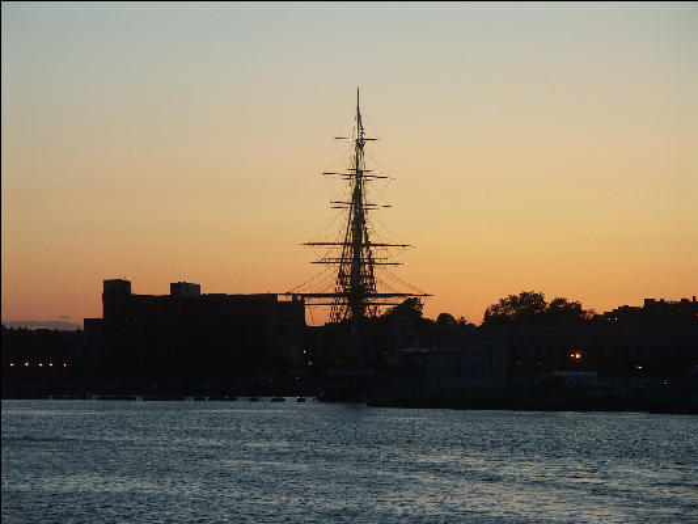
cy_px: 262
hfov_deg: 13.4
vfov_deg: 10.1
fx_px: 2965
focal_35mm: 147
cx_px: 349
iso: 100
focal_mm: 37.23
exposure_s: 1/200
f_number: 3.5
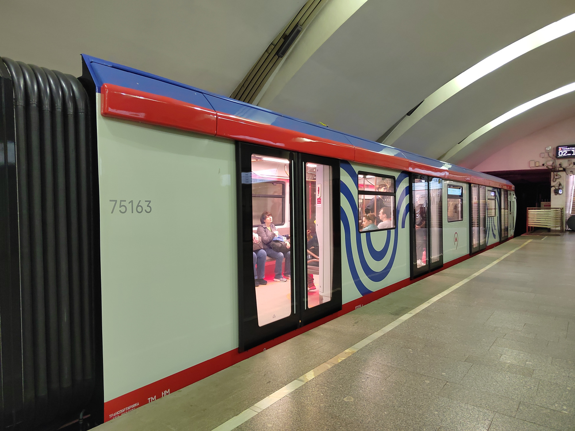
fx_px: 382
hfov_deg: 73.9
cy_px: 216
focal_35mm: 23
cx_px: 288
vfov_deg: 58.9
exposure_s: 1/50
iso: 2844
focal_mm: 5.52
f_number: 1.9
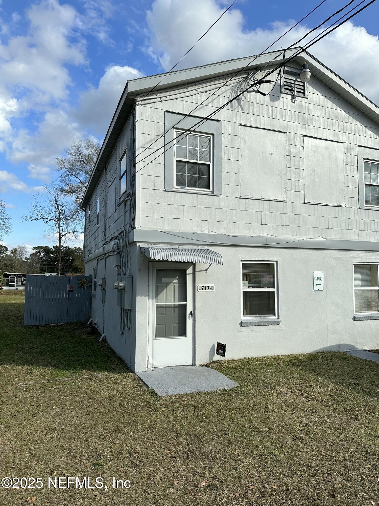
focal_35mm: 24
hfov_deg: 56.8
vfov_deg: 71.6
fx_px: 350
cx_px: 190
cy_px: 253
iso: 80
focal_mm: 6.86
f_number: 1.78
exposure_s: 1/4184
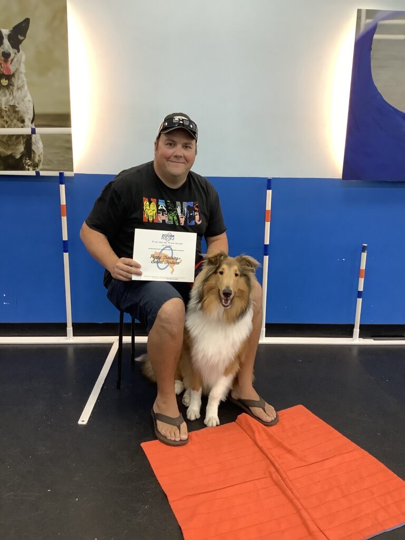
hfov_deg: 45.4
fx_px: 484
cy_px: 270
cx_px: 202
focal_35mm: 31
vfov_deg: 58.4
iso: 160
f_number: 2.4
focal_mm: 3.3
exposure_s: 1/60
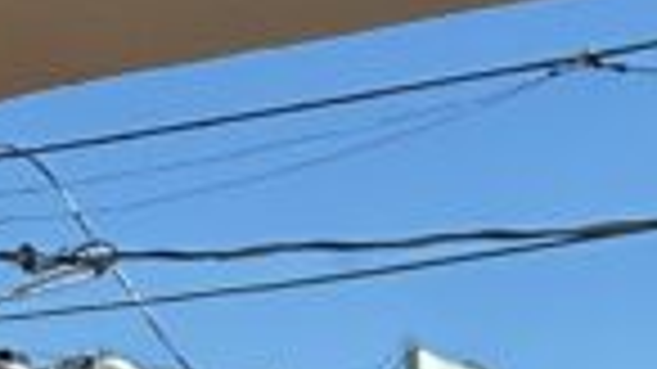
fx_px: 3187
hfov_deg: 10.4
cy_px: 1606
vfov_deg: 5.5
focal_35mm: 183
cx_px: 1490
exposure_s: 1/1339
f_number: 1.78
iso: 80
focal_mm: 6.86
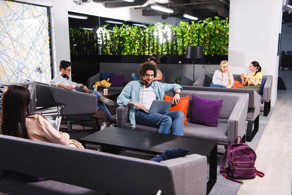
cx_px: 146
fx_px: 308
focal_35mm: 38
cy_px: 98
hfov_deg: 50.7
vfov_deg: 35.1
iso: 500
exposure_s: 1/160
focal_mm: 38
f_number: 3.5
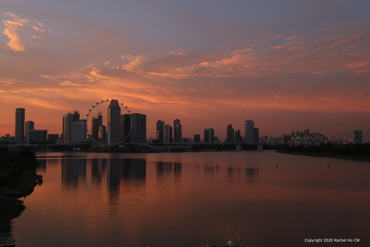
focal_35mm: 36
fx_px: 370
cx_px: 185
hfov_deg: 53.1
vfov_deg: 36.9
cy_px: 124
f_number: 8
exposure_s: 1/70
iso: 320
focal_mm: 24
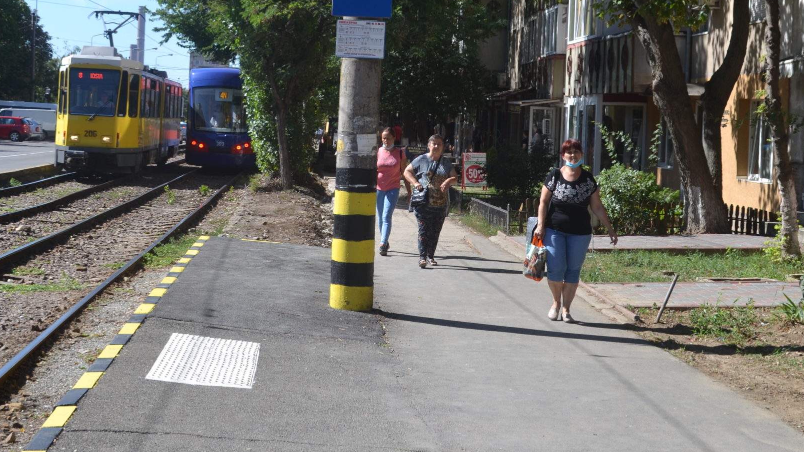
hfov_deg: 32.3
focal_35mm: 65
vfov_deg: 18.3
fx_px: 1386
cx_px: 426
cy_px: 83
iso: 100
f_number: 7.1
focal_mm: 26
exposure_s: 1/200
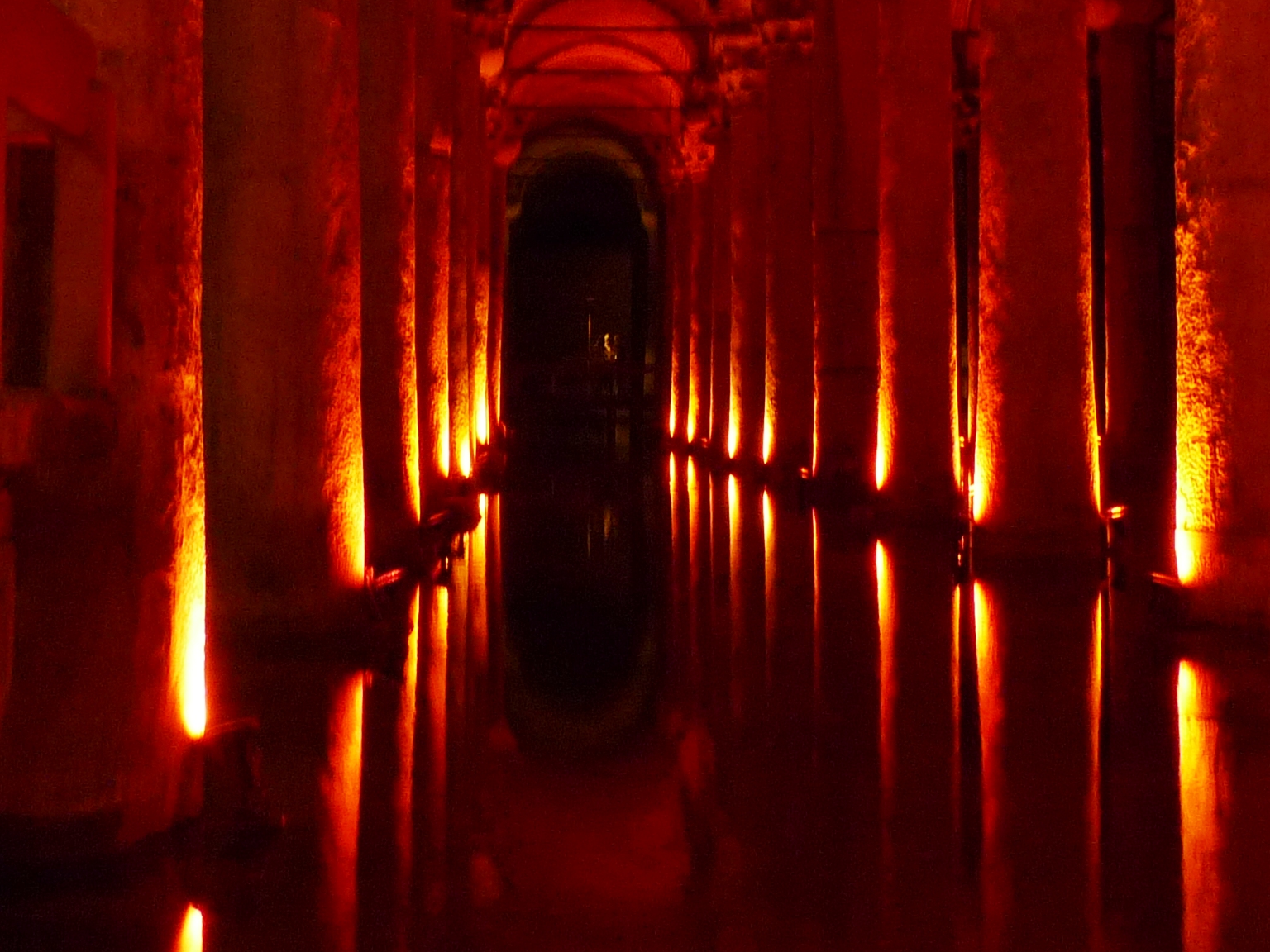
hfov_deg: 33.8
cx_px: 665
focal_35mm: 57
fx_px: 2091
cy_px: 254
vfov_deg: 25.4
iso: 200
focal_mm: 5.1
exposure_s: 1.6
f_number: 4.5
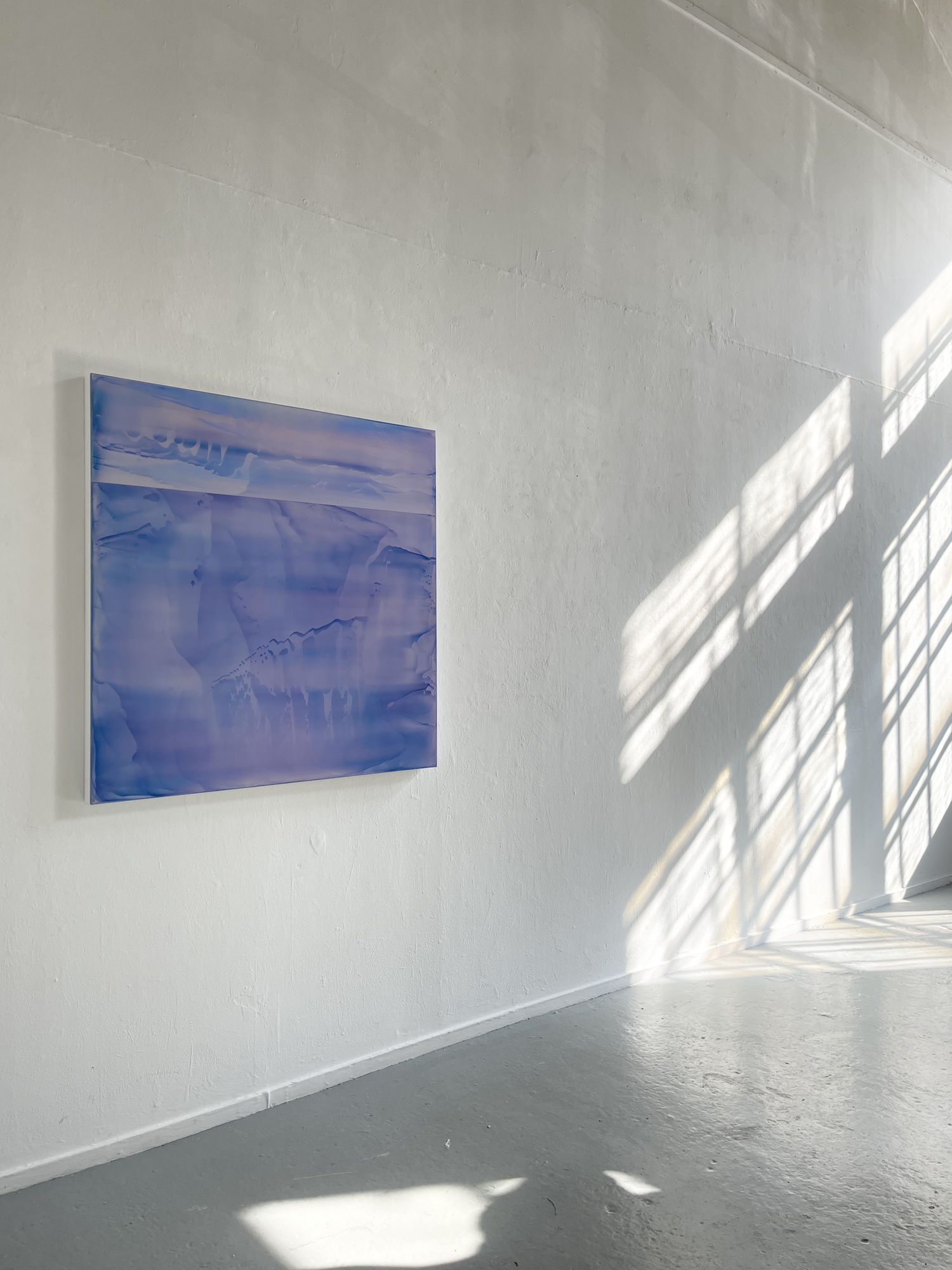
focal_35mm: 26
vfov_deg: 67.3
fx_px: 953
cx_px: 476
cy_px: 635
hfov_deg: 53.1
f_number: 1.6
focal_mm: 5.1
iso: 32
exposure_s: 1/848
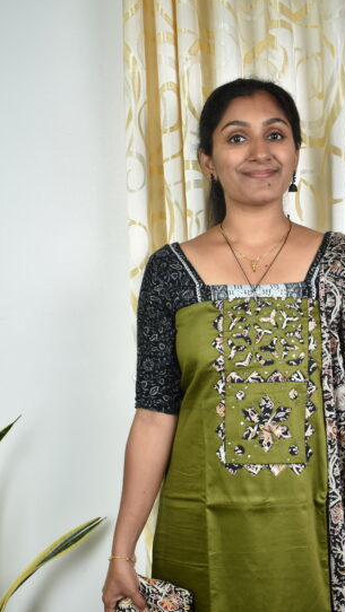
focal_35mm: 47
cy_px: 410
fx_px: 764
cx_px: 266
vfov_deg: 43.1
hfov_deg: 25.1
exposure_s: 1/60
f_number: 3.5
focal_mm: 18
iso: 200
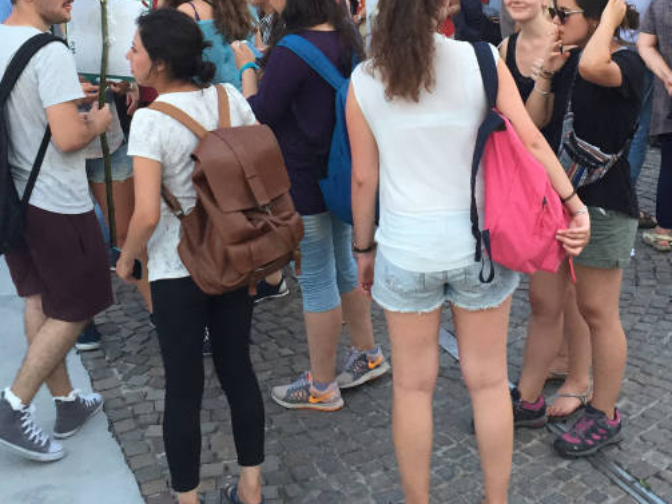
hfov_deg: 32.6
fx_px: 1145
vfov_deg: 24.0
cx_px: 405
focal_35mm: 59
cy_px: 35
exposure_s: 1/33
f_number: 2.2
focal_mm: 4.15
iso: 50
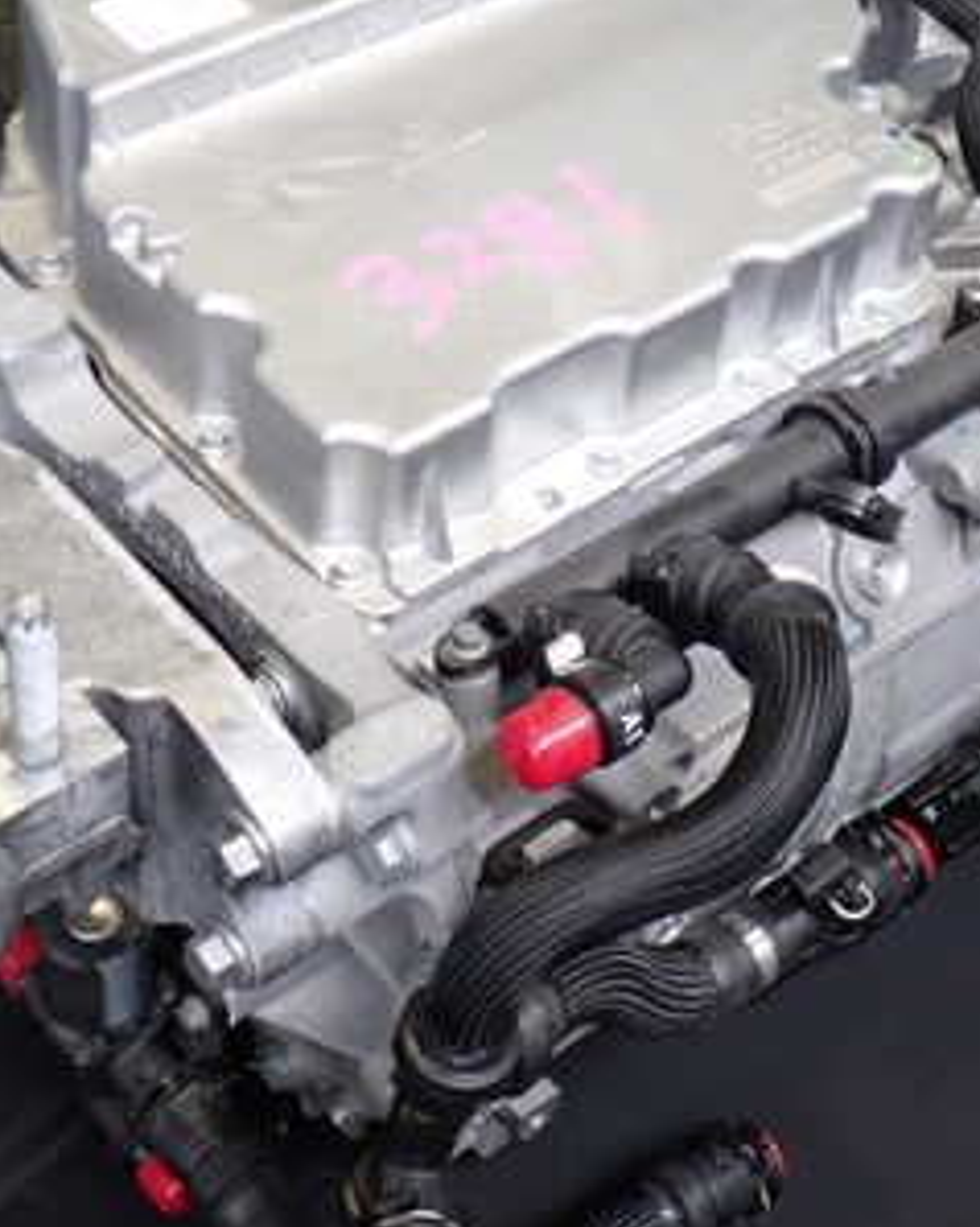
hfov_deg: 25.8
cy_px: 589
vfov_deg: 32.0
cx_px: 535
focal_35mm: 59
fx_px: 2141
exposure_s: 1/60
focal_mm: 5.4
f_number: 2.3
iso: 200
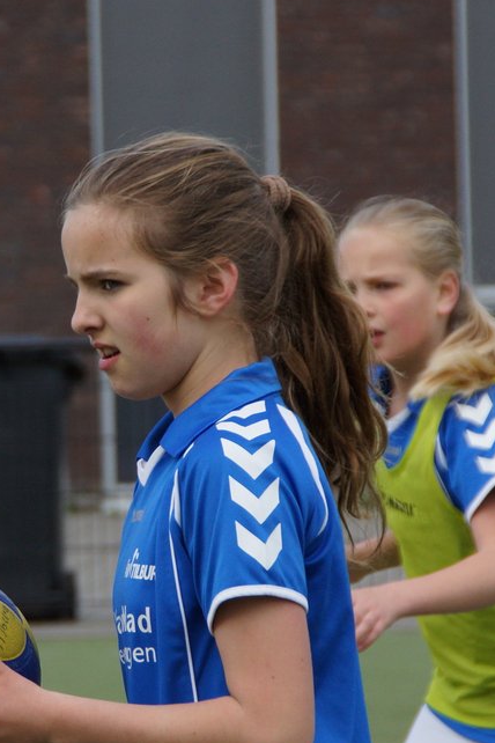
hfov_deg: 4.3
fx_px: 6657
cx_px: 161
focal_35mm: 323
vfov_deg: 6.4
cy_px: 426
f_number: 6.3
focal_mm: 135
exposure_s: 1/800
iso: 320
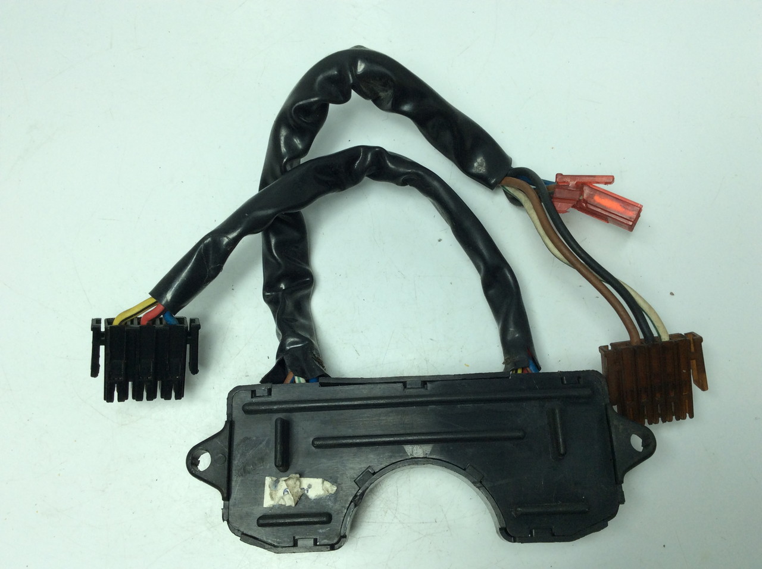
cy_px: 284
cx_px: 381
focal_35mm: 32
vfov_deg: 44.1
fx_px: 703
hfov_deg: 56.9
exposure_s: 1/394
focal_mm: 3.3
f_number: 2.4
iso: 32
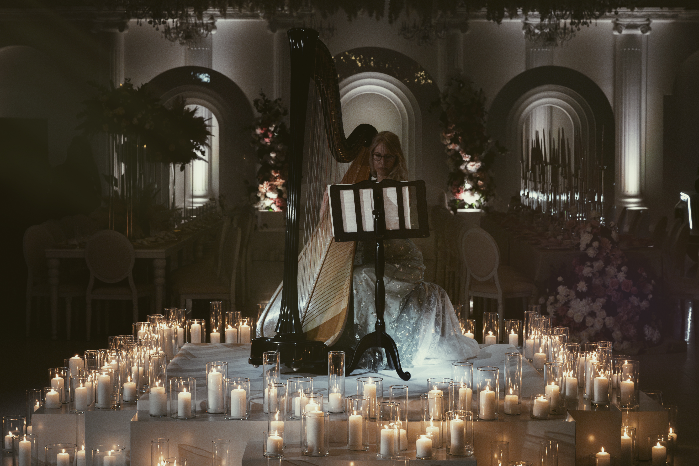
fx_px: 1359
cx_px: 350
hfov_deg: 28.8
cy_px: 233
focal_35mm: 70
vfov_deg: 19.5
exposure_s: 1/125
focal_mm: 70
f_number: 9
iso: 20000
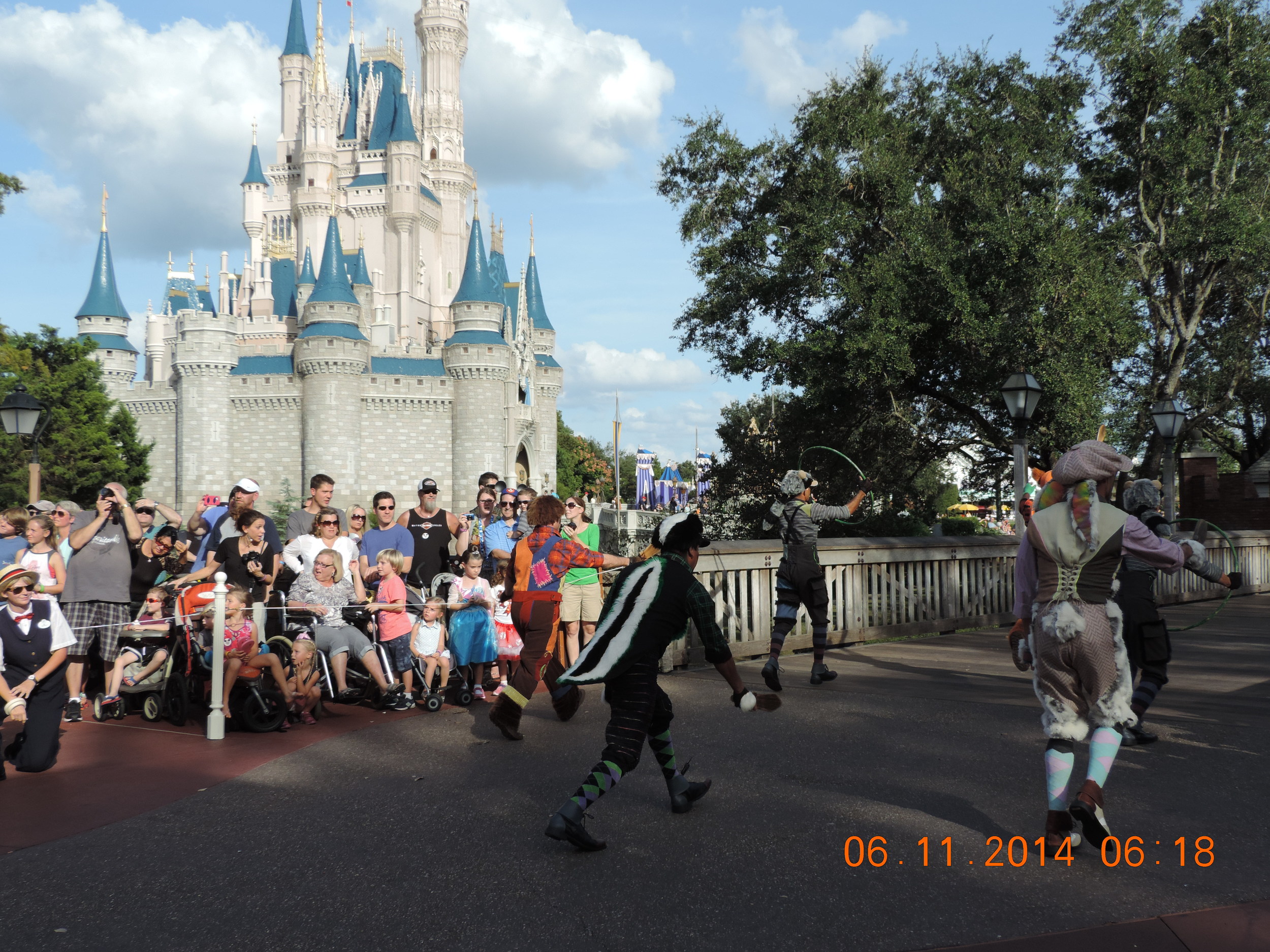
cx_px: 635
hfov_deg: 52.6
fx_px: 1284
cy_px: 476
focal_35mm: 35
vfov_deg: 40.7
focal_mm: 6.2
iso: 80
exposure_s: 1/1000
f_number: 3.3
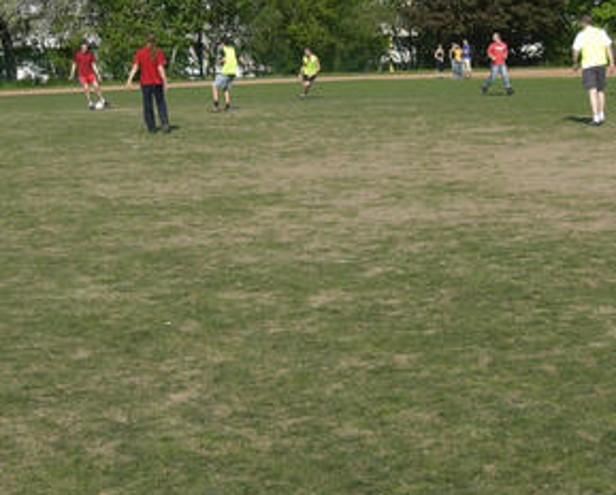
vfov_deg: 18.6
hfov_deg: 23.2
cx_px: 358
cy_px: 111
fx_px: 1497
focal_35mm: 82
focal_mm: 6.3
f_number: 4.4
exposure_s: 1/640
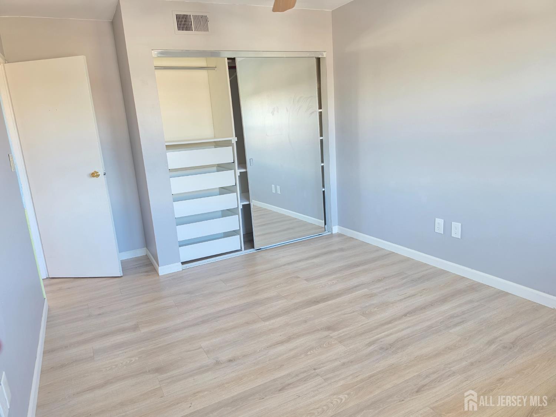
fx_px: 369
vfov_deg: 58.9
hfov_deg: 73.9
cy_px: 208
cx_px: 278
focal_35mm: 23
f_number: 1.4
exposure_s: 1/120
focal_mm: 6.5
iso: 250
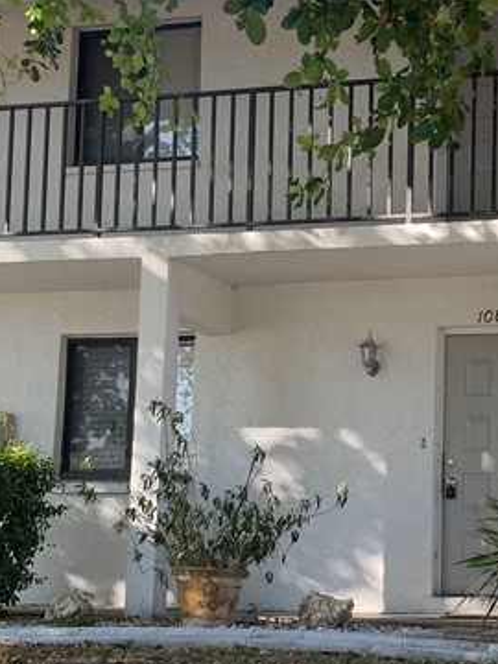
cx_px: 437
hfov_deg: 19.6
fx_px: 1419
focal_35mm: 74
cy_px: 382
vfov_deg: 26.3
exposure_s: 1/150
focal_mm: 4.25
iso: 25
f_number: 1.8
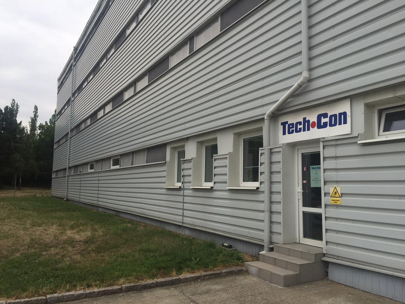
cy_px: 152
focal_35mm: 29
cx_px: 202
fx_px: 339
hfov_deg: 61.7
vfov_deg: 48.2
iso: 32
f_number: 2.2
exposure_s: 1/319
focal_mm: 4.15
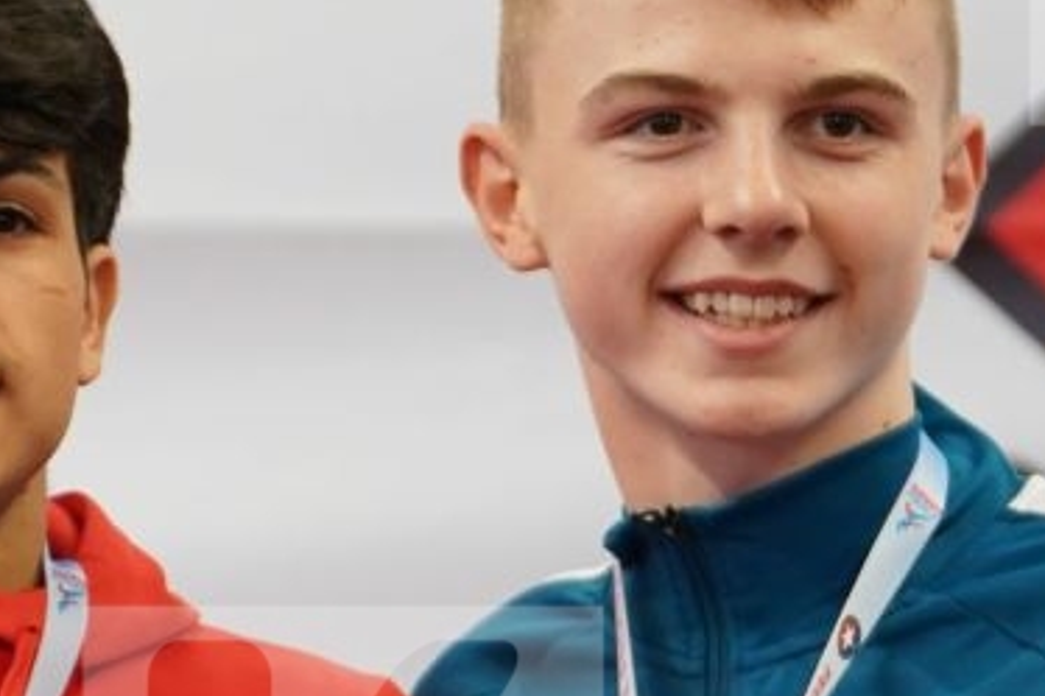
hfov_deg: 3.0
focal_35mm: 684
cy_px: 861
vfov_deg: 2.0
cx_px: -604
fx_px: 19845
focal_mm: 142
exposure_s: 1/250
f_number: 2.8
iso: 800
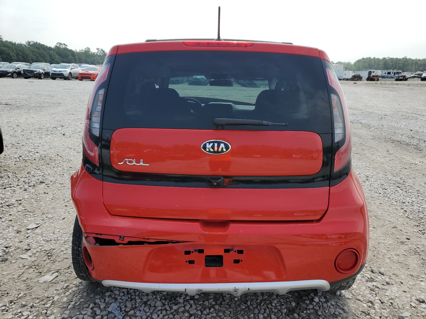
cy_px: 160
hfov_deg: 67.3
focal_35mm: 26
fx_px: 320
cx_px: 213
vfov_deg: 53.1
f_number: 1.5
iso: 50
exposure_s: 1/2500
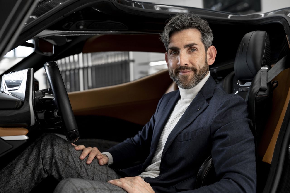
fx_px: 403
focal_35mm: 50
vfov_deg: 27.0
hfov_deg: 39.6
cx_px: 145
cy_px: 96
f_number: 2.8
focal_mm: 50
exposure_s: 1/160
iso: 500
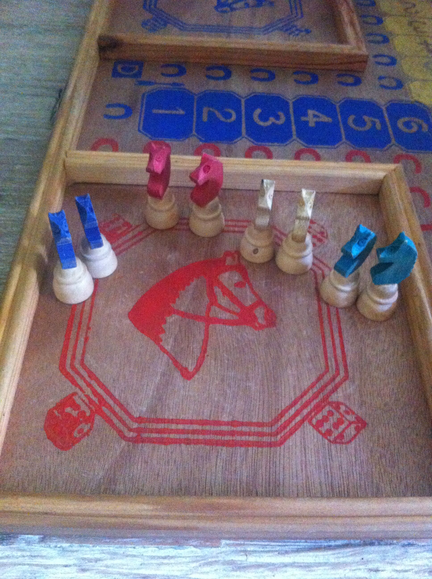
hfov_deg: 40.6
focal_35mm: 35
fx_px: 584
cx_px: 216
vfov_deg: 52.7
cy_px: 290
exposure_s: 1/15
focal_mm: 3.85
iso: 1000
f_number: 2.8
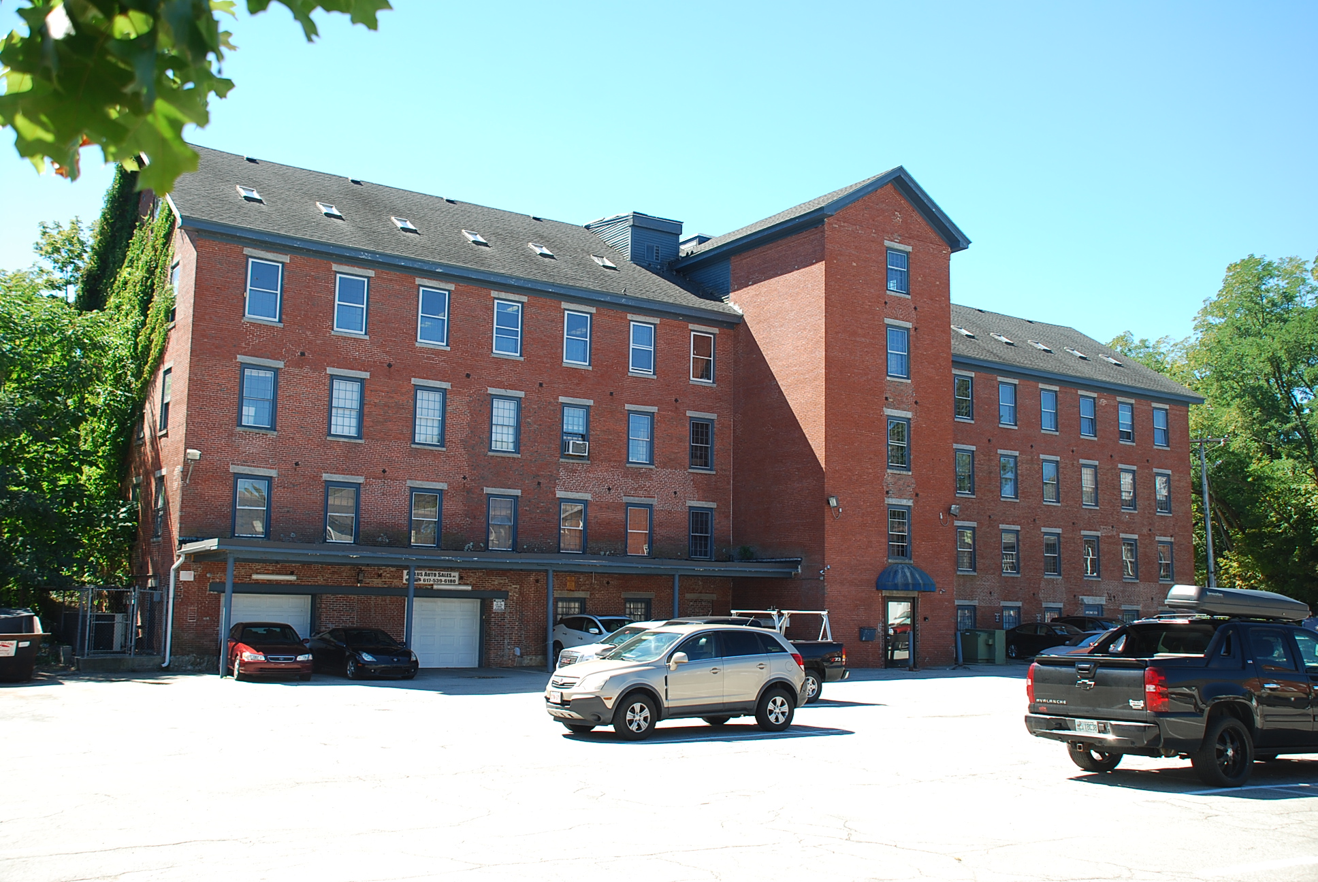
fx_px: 1320
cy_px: 441
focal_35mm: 36
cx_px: 659
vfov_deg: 37.0
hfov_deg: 53.1
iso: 100
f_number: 5.6
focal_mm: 24
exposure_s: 1/125
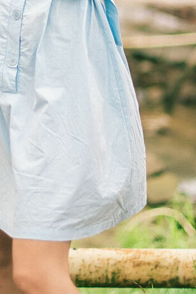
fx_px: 1387
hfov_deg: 8.1
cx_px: 49
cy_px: 47
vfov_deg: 12.0
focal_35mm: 170
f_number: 1.4
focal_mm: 50
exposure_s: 1/1250
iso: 50
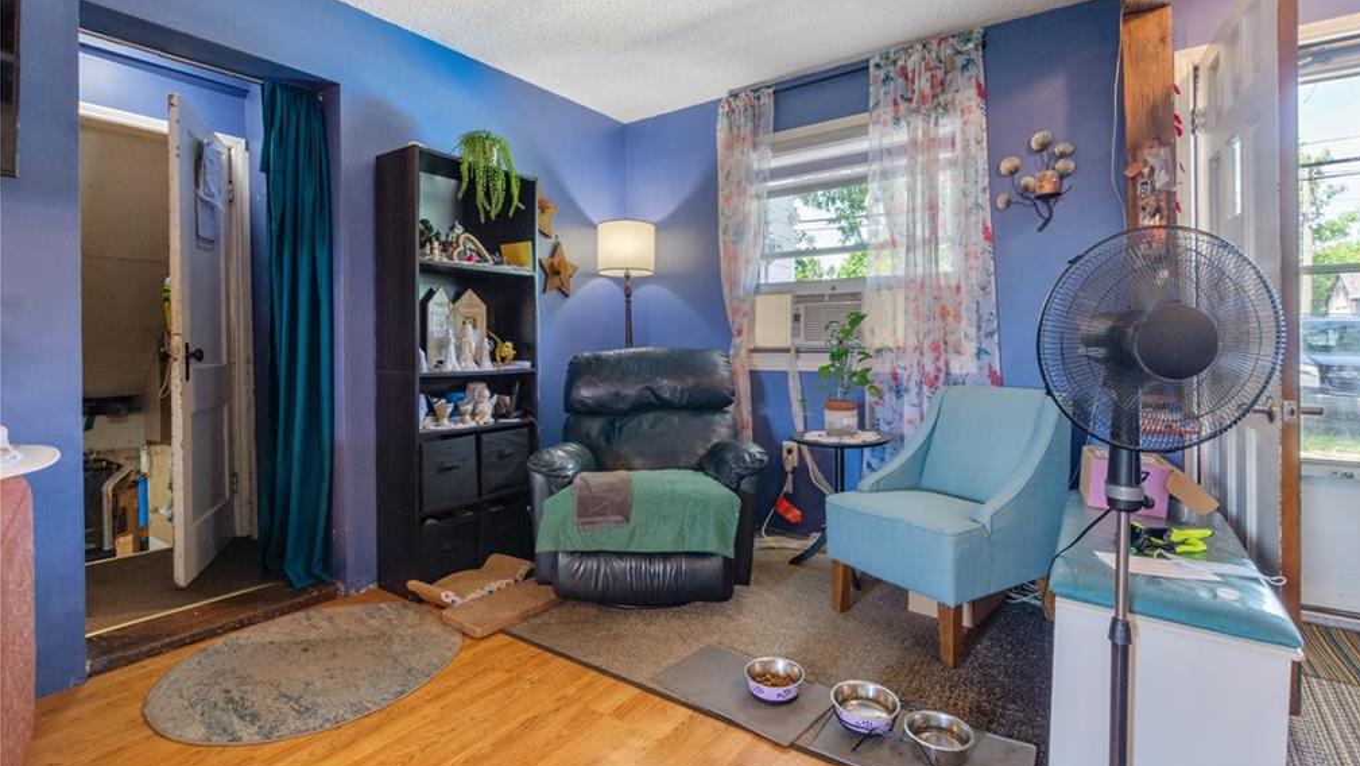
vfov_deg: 62.4
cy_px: 392
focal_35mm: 18
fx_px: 632
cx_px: 689
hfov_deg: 94.2
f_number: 9
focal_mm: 11
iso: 500
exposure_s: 1/1.67
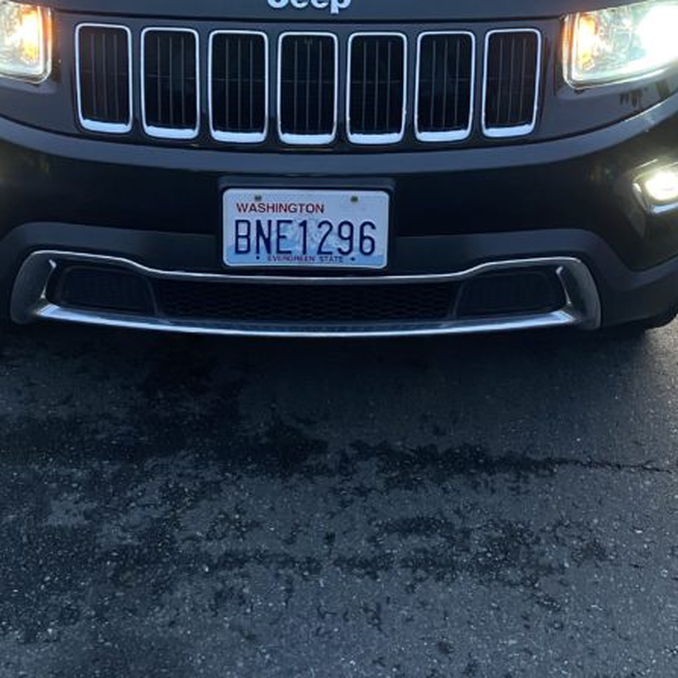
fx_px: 1064
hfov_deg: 35.3
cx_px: 312
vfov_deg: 34.0
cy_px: 111
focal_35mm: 48
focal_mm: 4.25
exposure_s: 1/23
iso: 400
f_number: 1.8
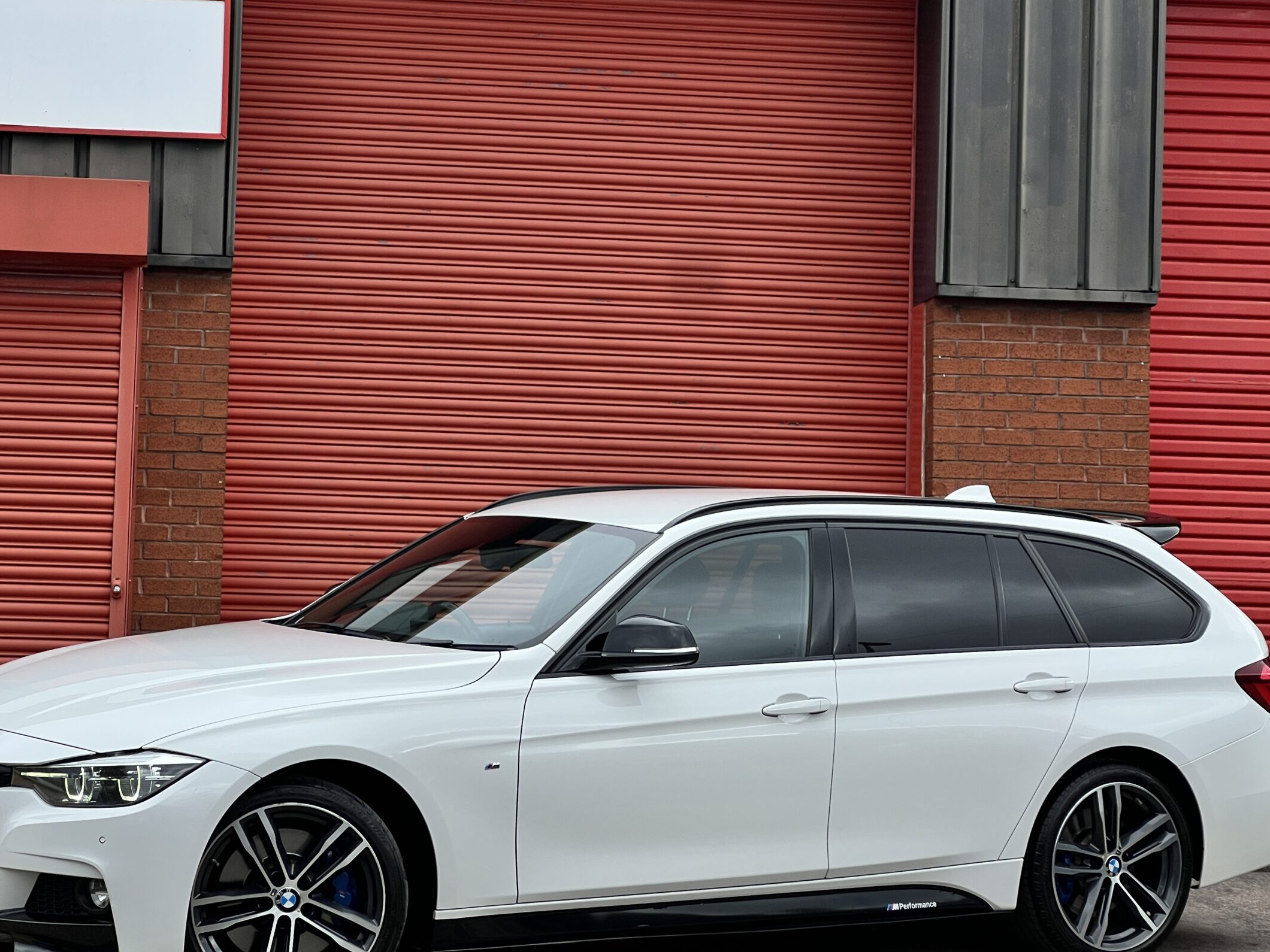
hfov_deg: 21.1
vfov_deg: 15.9
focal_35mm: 93
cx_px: 570
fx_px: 3412
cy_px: 439
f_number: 2.8
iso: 32
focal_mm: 9
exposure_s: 1/742
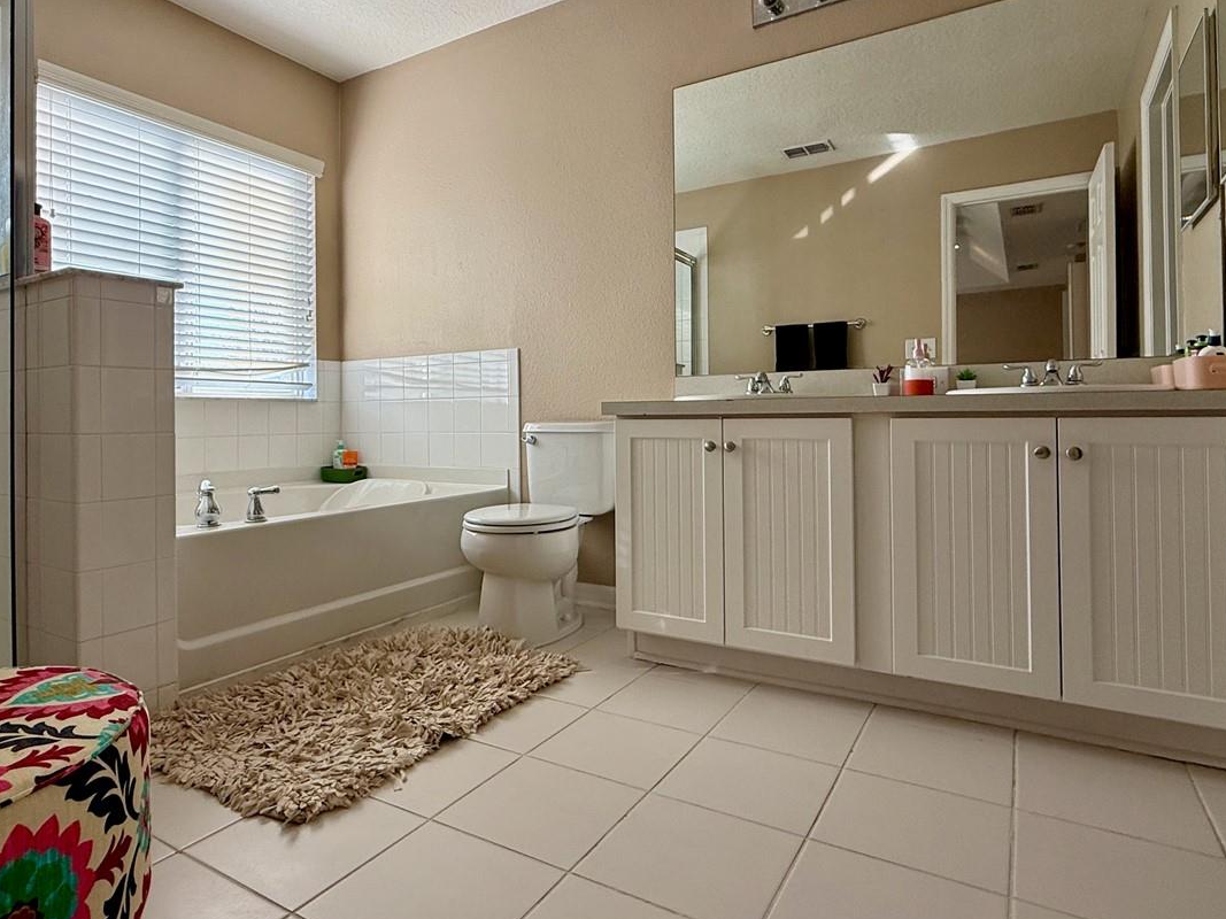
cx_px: 560
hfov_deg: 78.8
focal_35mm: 21
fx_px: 744
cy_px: 411
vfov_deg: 63.3
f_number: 2.2
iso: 64
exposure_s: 1/168
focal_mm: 2.22
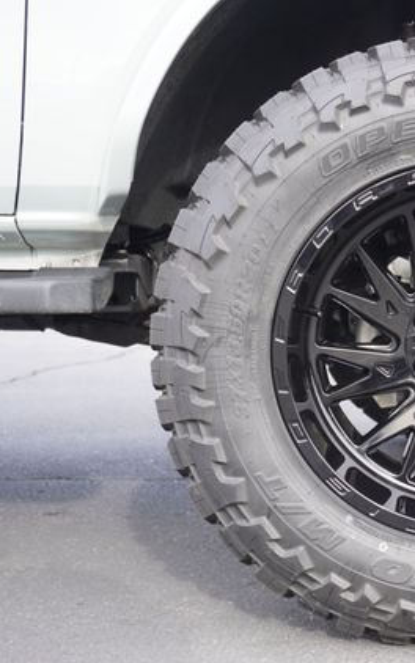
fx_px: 1175
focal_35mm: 65
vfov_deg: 31.5
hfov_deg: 19.2
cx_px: 453
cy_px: 335
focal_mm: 28
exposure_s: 1/60
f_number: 4.5
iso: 100
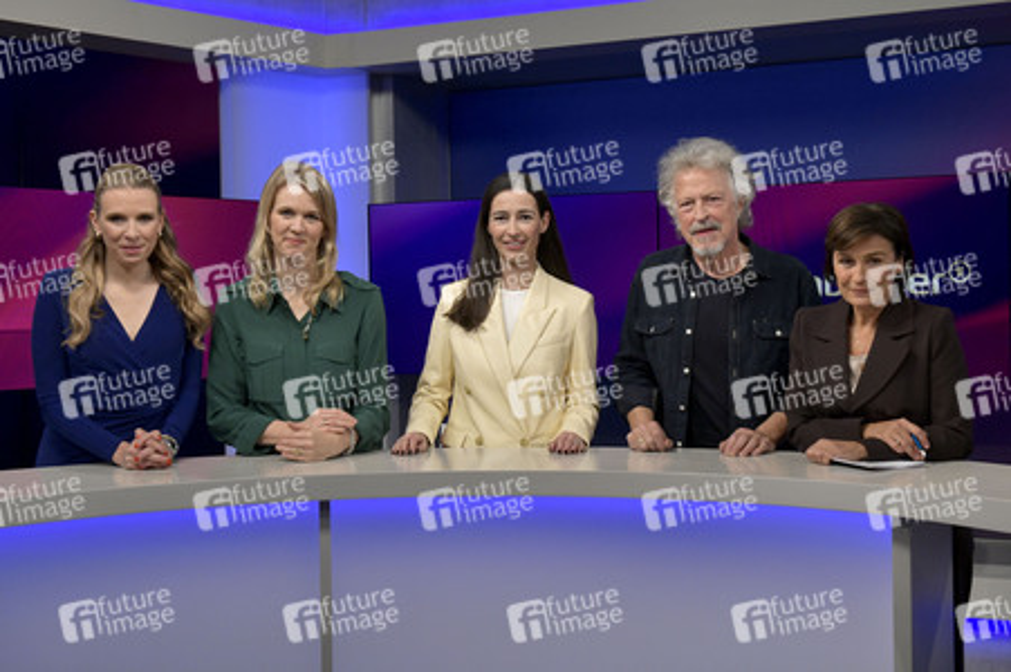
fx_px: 1347
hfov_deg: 41.1
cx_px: 506
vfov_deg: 28.0
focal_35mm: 48
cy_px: 336
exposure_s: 1/250
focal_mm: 48
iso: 1600
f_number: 6.3
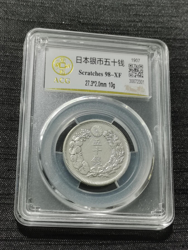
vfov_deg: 29.4
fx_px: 478
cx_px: 94
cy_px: 125
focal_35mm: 66
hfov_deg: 22.3
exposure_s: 1/100
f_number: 1.8
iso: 80
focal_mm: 5.58
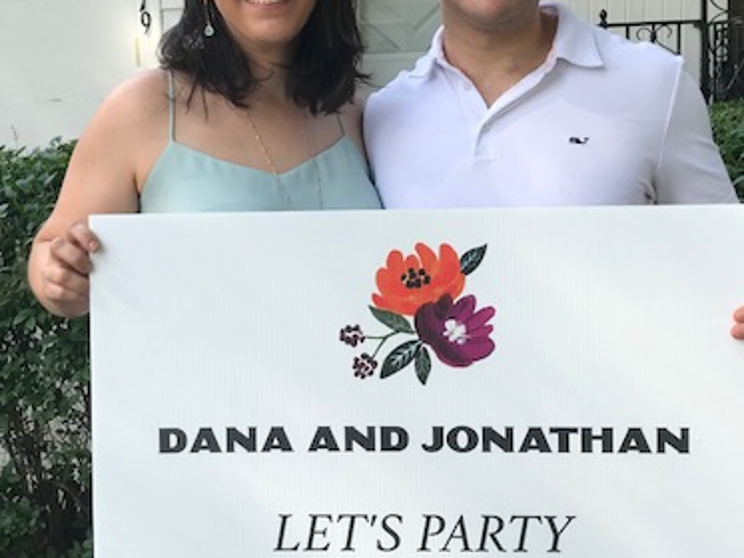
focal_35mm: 48
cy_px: 213
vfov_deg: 30.2
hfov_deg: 39.5
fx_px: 1032
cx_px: 313
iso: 20
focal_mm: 3.99
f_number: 1.8
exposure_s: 1/407
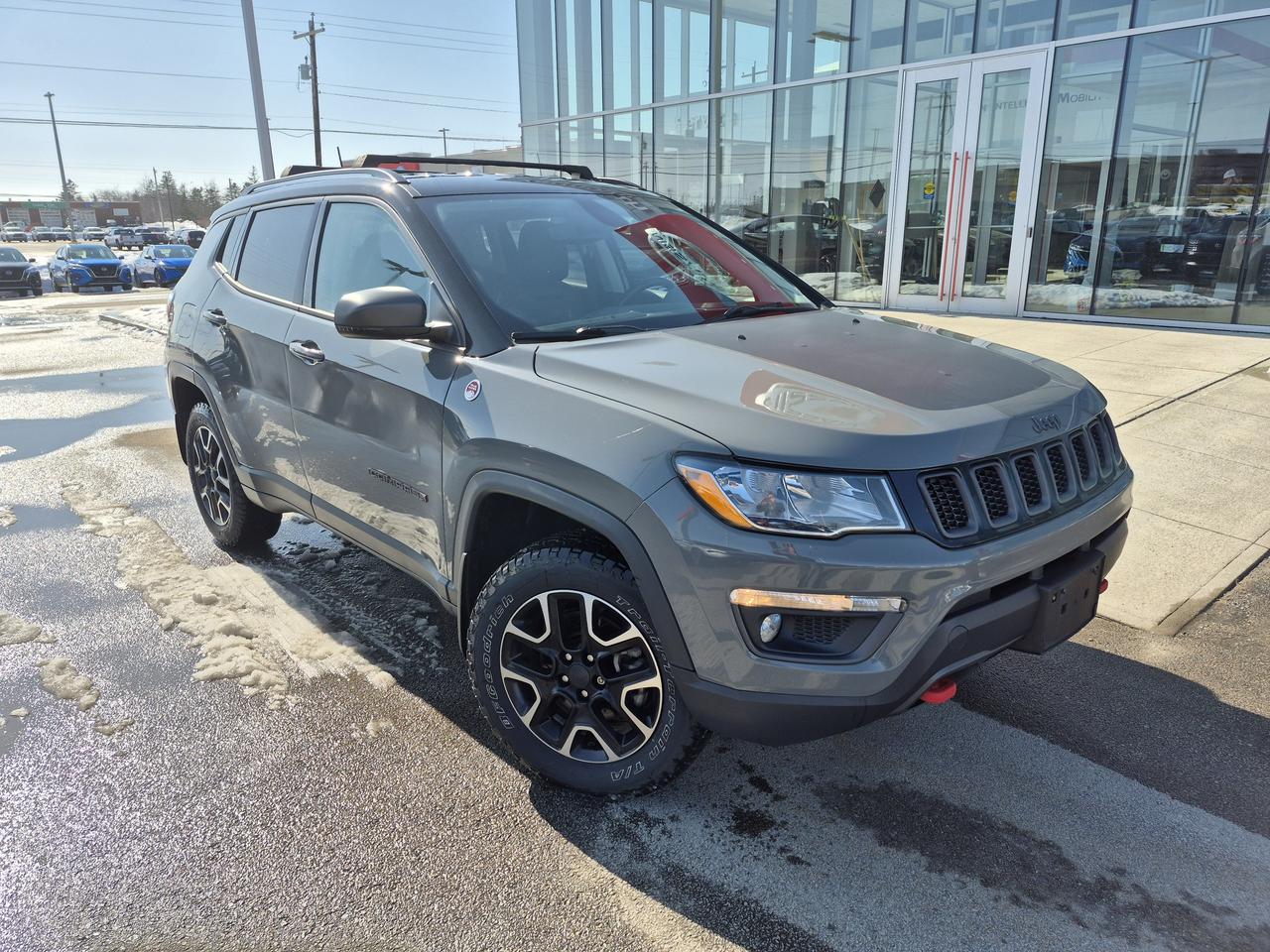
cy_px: 476
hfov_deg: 73.9
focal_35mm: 23
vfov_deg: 58.9
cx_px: 635
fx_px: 844
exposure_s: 1/2088
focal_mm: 5.4
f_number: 1.8
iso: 25
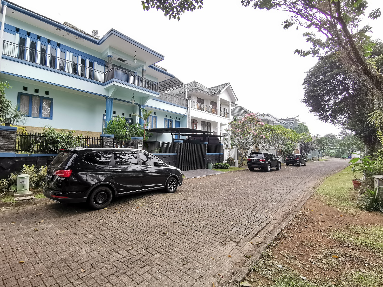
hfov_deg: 94.5
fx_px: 177
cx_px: 192
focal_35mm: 16
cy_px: 144
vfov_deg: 78.1
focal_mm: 2.35
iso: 50
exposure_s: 1/150
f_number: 2.2
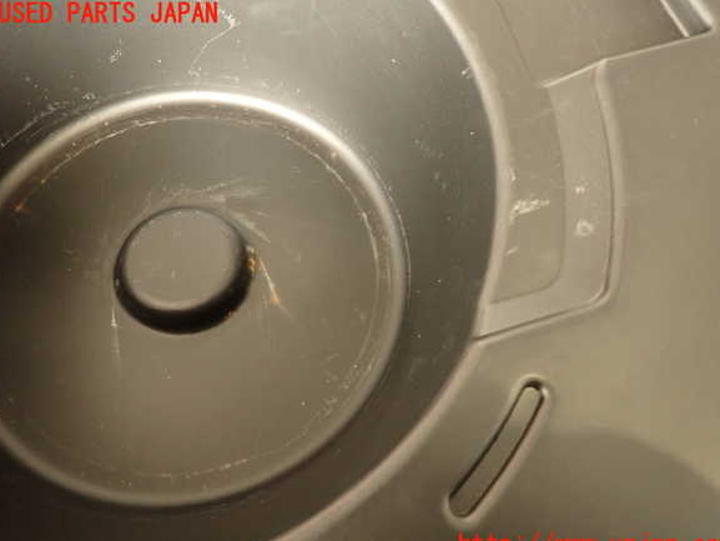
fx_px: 541
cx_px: 366
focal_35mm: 26
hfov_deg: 67.3
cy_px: 280
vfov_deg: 53.1
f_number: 2
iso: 320
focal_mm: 4.5
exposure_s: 1/30
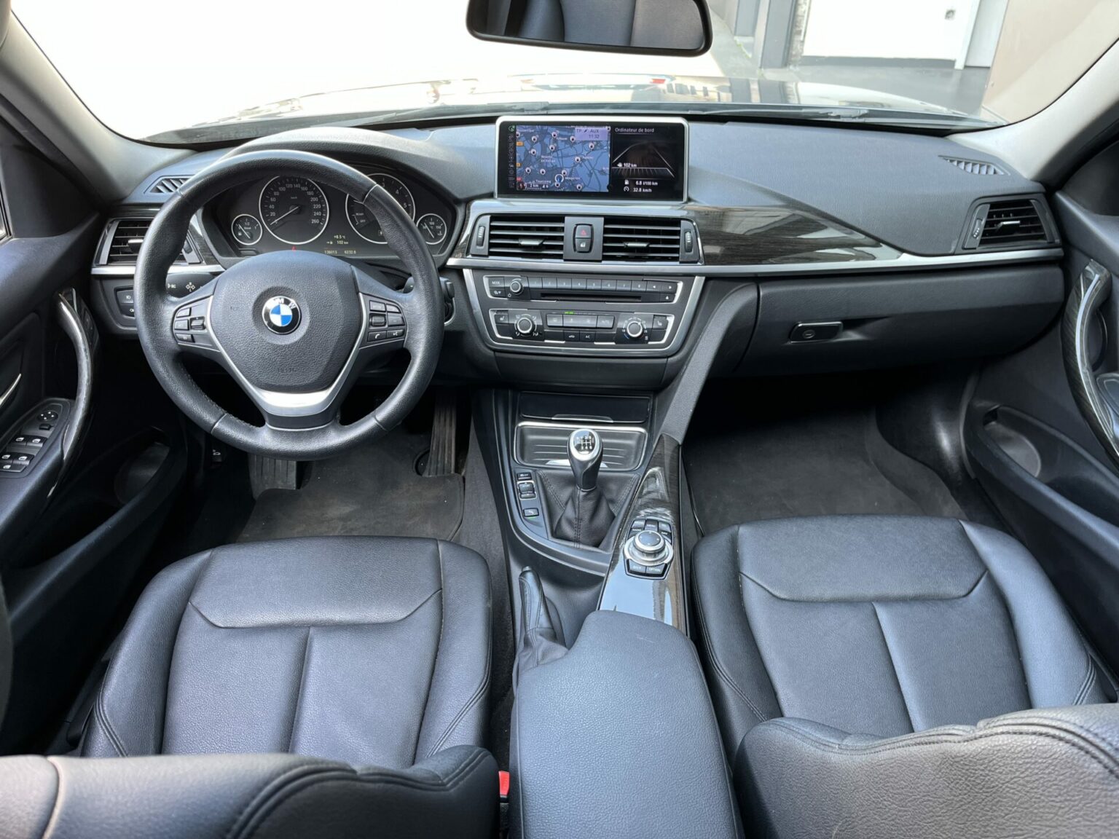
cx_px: 560
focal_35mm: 26
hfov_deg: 67.3
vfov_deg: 53.1
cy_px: 420
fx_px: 840
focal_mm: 5.1
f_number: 1.6
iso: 125
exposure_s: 1/104
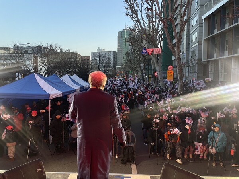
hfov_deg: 67.3
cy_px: 90
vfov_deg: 53.1
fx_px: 180
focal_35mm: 26
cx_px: 120
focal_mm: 4.2
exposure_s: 1/104
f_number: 1.6
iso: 125
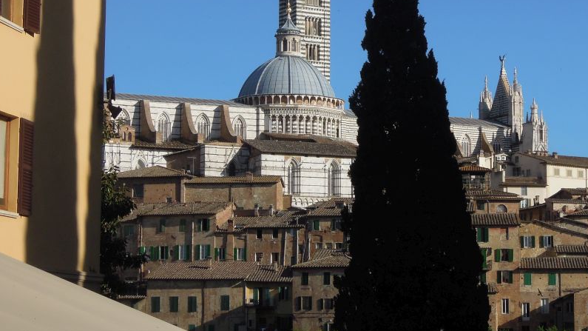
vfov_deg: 11.2
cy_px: 50
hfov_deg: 19.8
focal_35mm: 108
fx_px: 1684
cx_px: 367
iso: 160
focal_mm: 13.8
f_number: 4.7
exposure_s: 1/1250
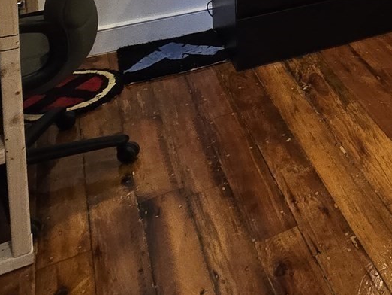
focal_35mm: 51
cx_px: 570
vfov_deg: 23.3
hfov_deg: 27.5
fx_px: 578
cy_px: -141
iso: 250
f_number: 2.2
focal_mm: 2.2
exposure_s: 1/60
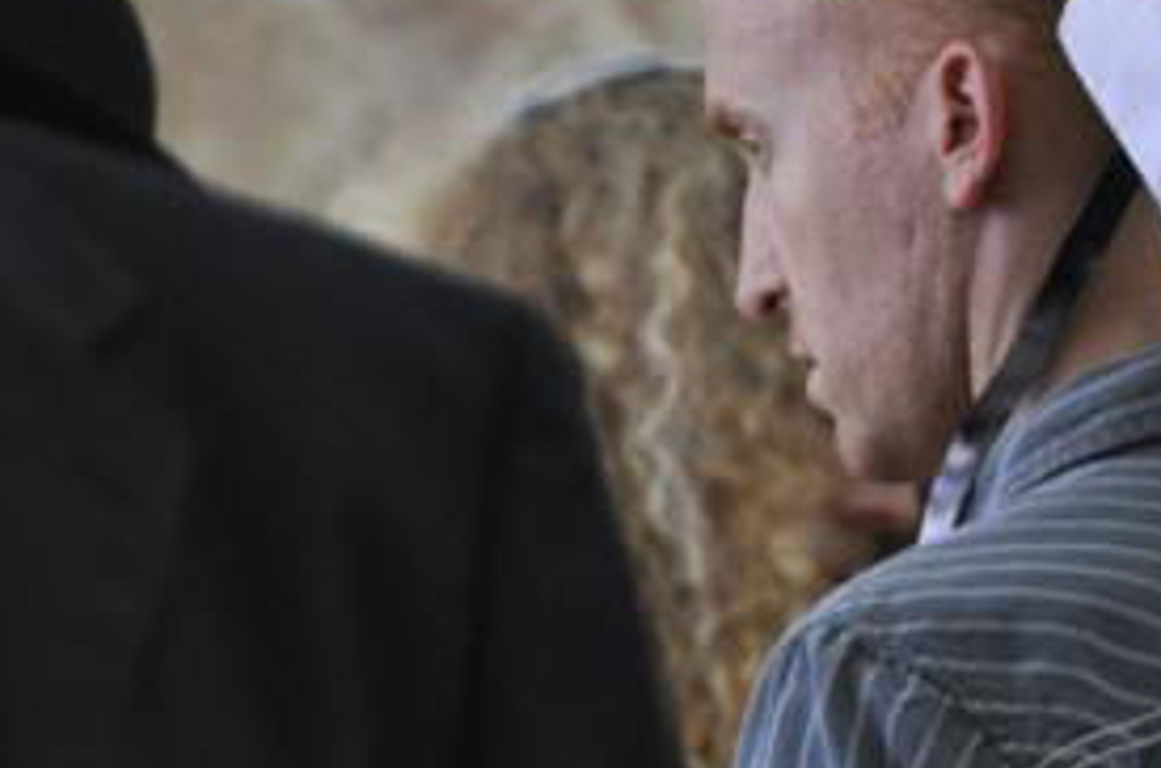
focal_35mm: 1119
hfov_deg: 1.8
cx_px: 1212
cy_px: -114
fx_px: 36004
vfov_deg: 1.2
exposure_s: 1/125
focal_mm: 200
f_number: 5.6
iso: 1000
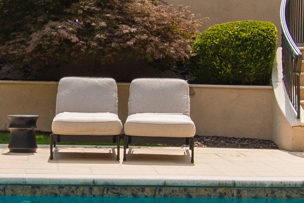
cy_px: 106
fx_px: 971
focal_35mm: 115
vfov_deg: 11.9
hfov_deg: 17.7
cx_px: 90
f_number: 8
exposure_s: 1/400
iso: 100
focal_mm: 10
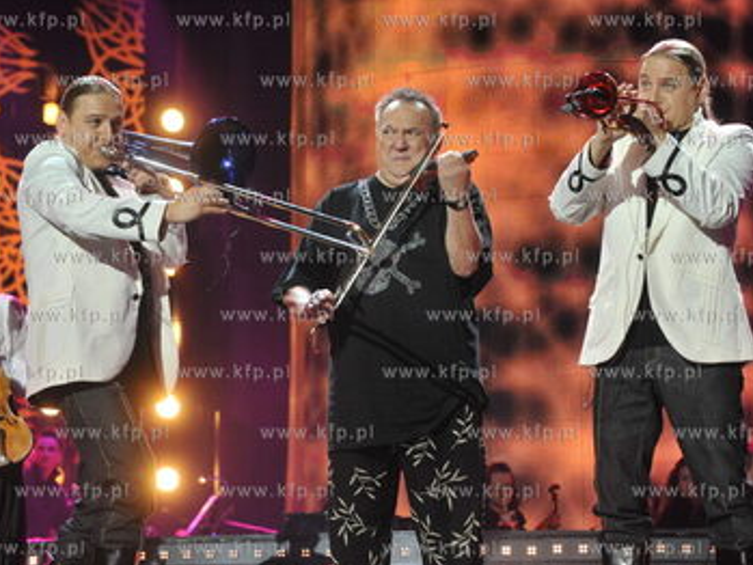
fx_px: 2872
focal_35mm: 132
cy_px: 285
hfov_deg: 14.9
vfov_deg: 11.2
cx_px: 393
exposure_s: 1/200
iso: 3200
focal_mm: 120
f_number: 5.6
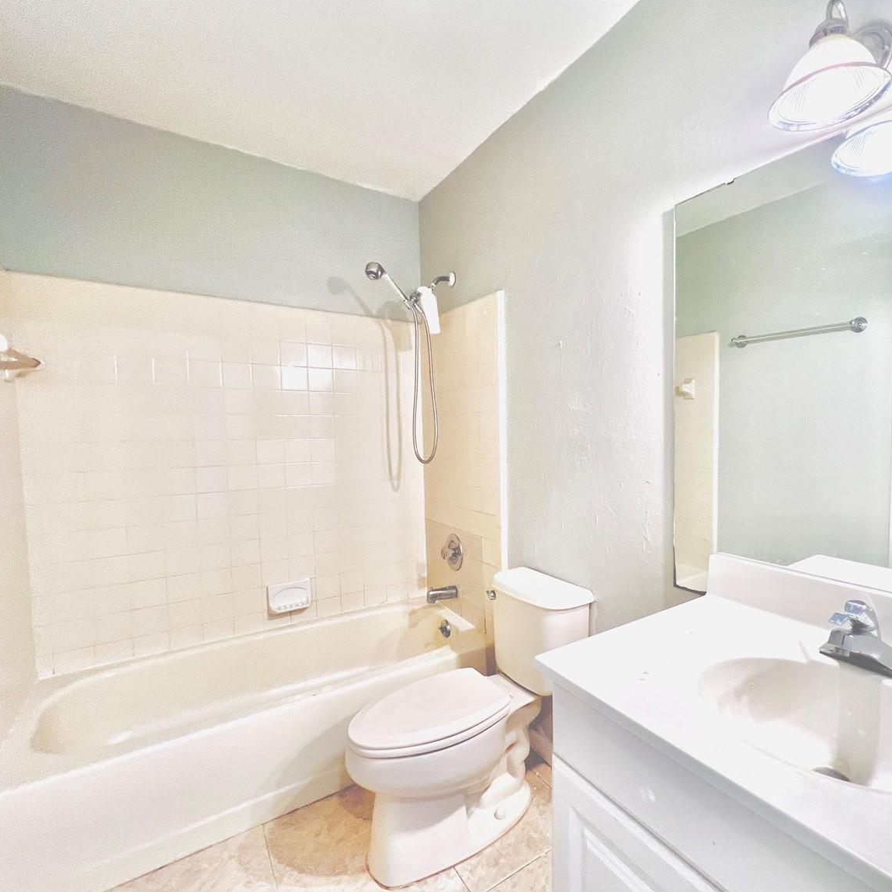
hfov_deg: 85.4
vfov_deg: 87.4
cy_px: 460
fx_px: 466
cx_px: 567
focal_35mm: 16
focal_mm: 1.57
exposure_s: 1/120
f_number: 1.8
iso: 250
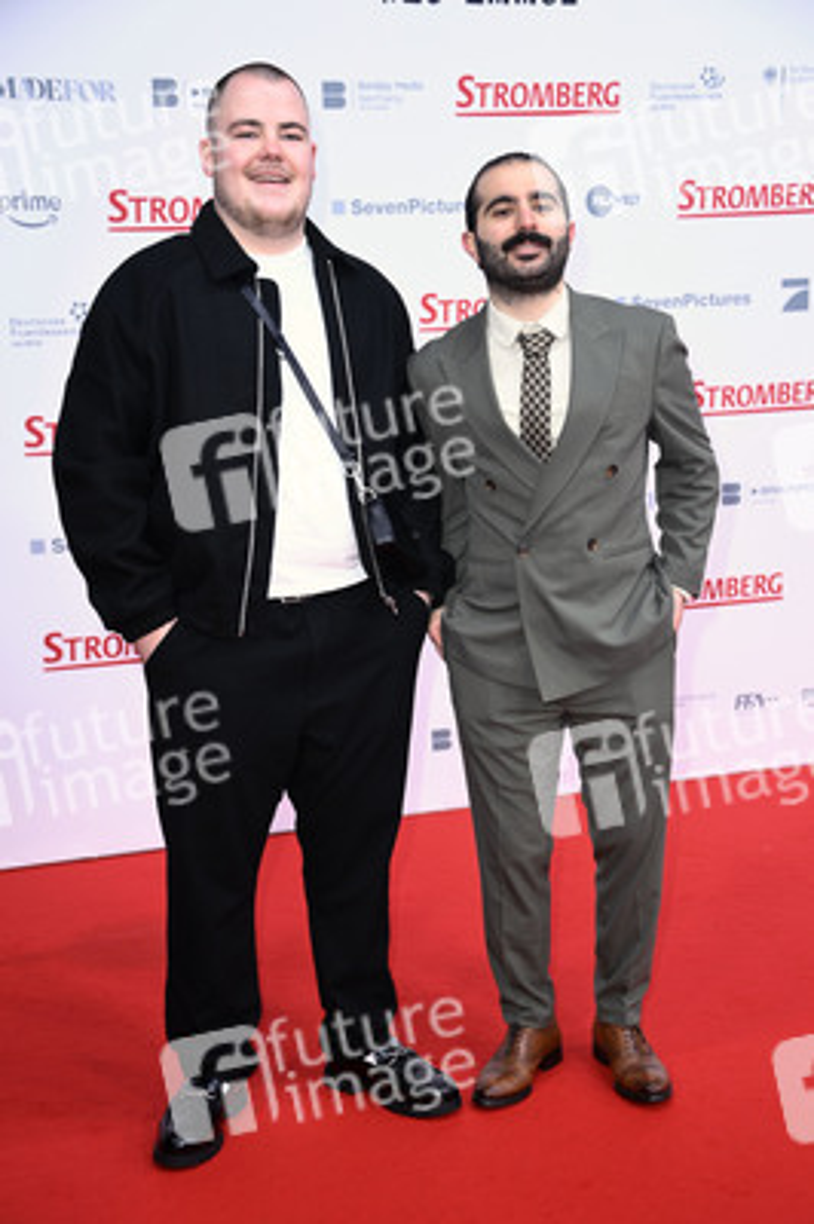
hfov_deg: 25.9
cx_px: 407
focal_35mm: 52
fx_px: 1767
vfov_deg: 38.2
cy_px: 612
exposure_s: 1/250
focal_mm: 52
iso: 800
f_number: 4.5
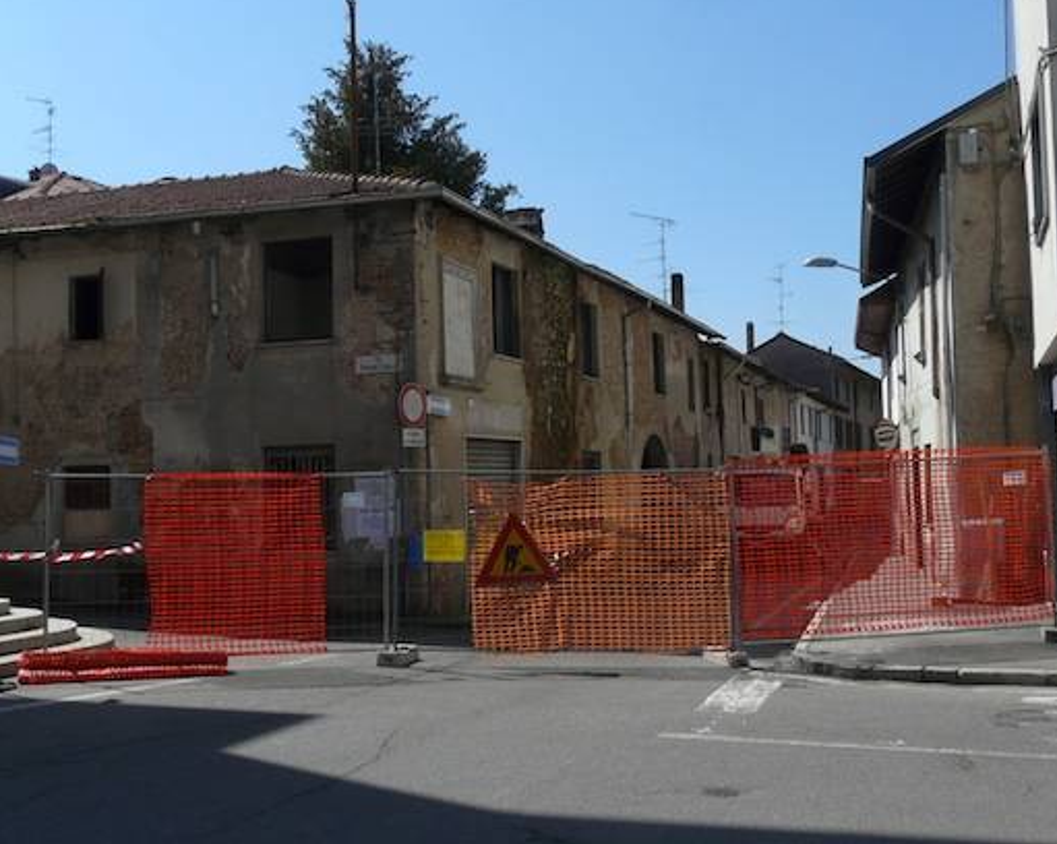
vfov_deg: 38.2
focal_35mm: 39
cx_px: 517
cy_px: 418
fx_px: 1219
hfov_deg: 46.9
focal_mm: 4.6
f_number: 5.6
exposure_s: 1/500
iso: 100
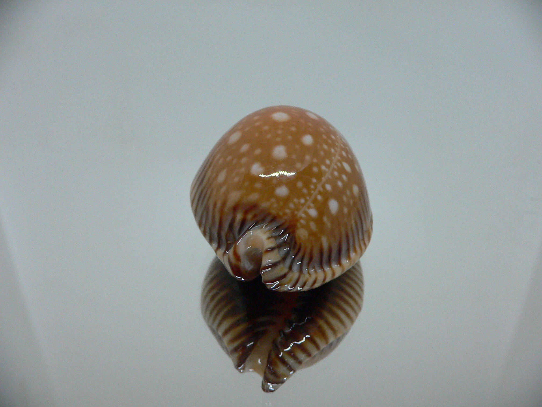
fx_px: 548
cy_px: 204
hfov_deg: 52.6
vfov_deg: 40.7
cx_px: 271
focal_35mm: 35
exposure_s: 1/60
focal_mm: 4.6
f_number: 2.8
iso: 200
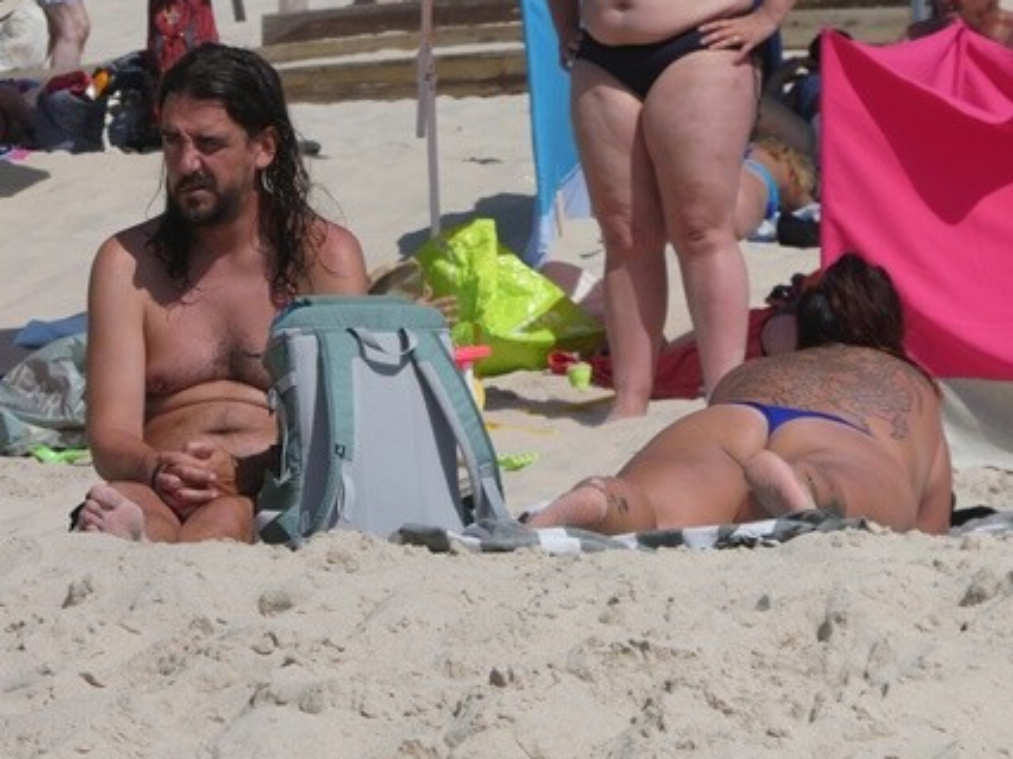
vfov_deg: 4.1
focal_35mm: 363
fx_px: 10617
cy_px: 402
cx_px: 533
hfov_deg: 5.5
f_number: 5.9
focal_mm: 57.7
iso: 80
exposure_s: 1/640
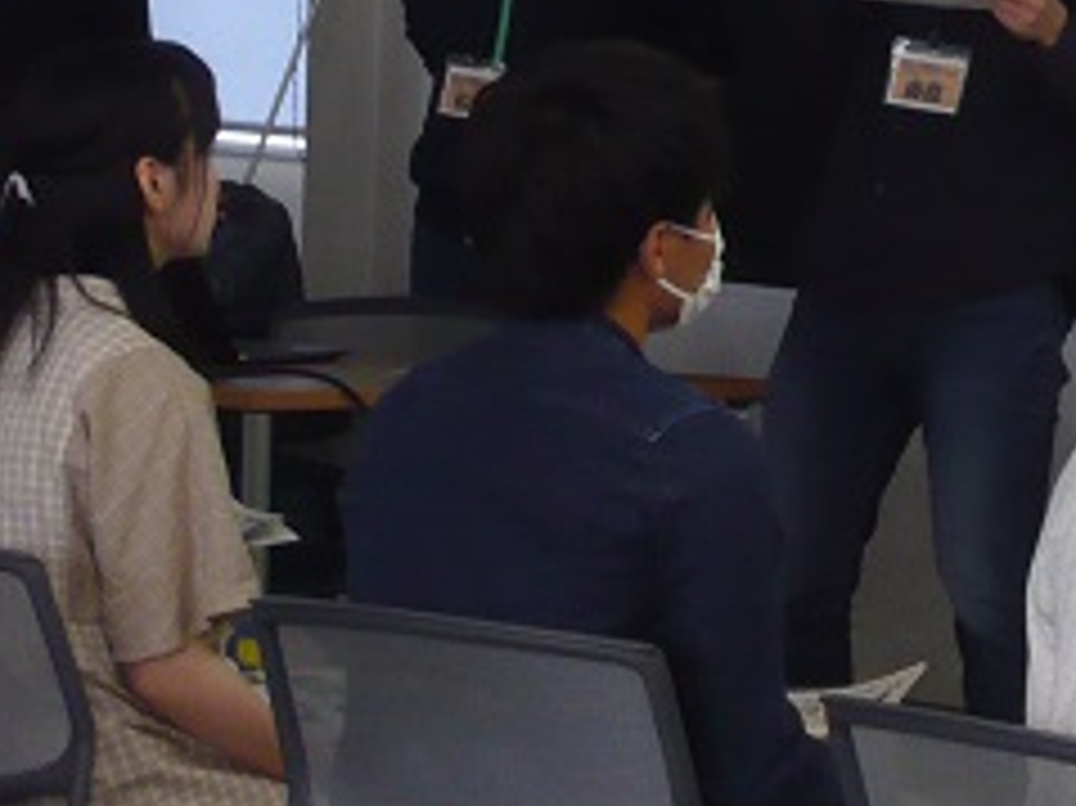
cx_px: 1310
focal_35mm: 214
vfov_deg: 6.9
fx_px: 6649
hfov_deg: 9.1
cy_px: -268
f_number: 4.7
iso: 200
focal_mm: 12
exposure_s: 1/15
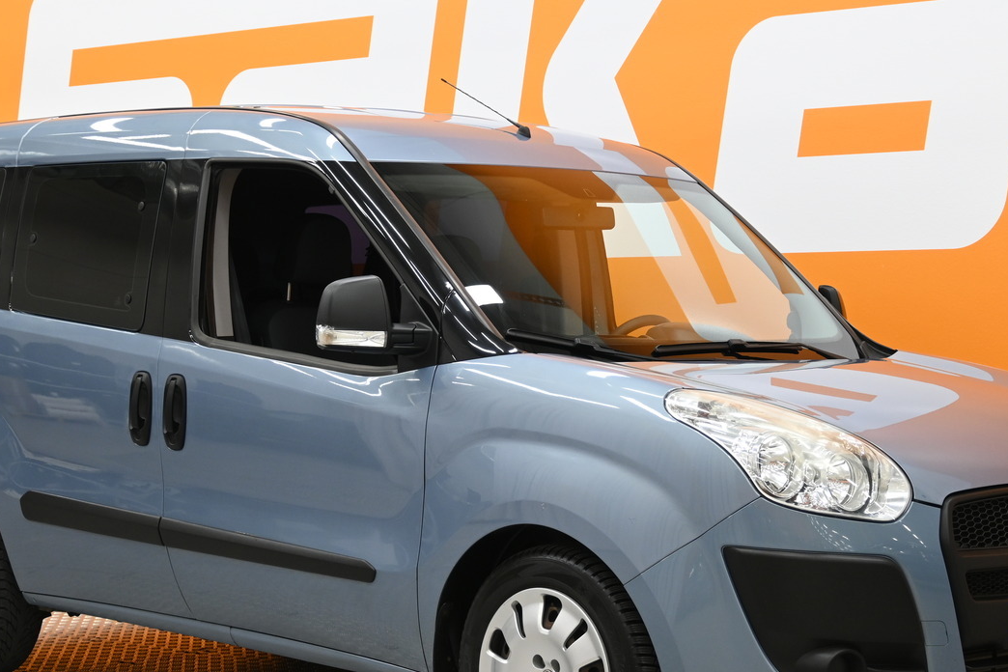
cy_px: 328
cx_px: 537
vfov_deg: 17.8
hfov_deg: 26.4
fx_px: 2150
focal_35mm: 77
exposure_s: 1/50
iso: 500
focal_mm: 33
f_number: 5
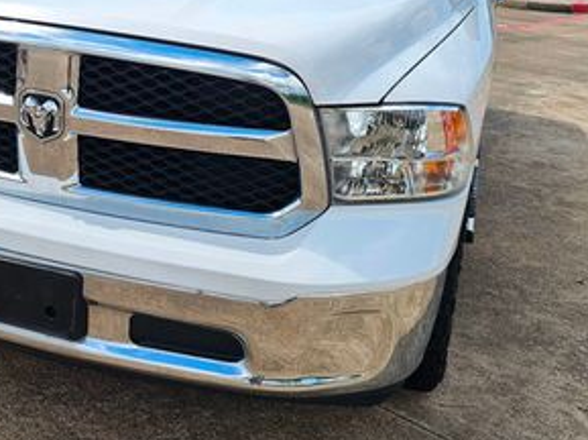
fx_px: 865
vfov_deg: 28.1
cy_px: 106
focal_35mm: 51
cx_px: 167
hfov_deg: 36.9
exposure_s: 1/580
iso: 10
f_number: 1.7
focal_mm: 6.3
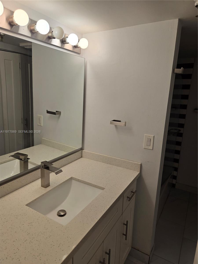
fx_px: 175
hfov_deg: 58.9
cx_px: 99
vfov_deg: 73.9
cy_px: 132
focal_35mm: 23
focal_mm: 5.4
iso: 25
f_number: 1.8
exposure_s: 1/128
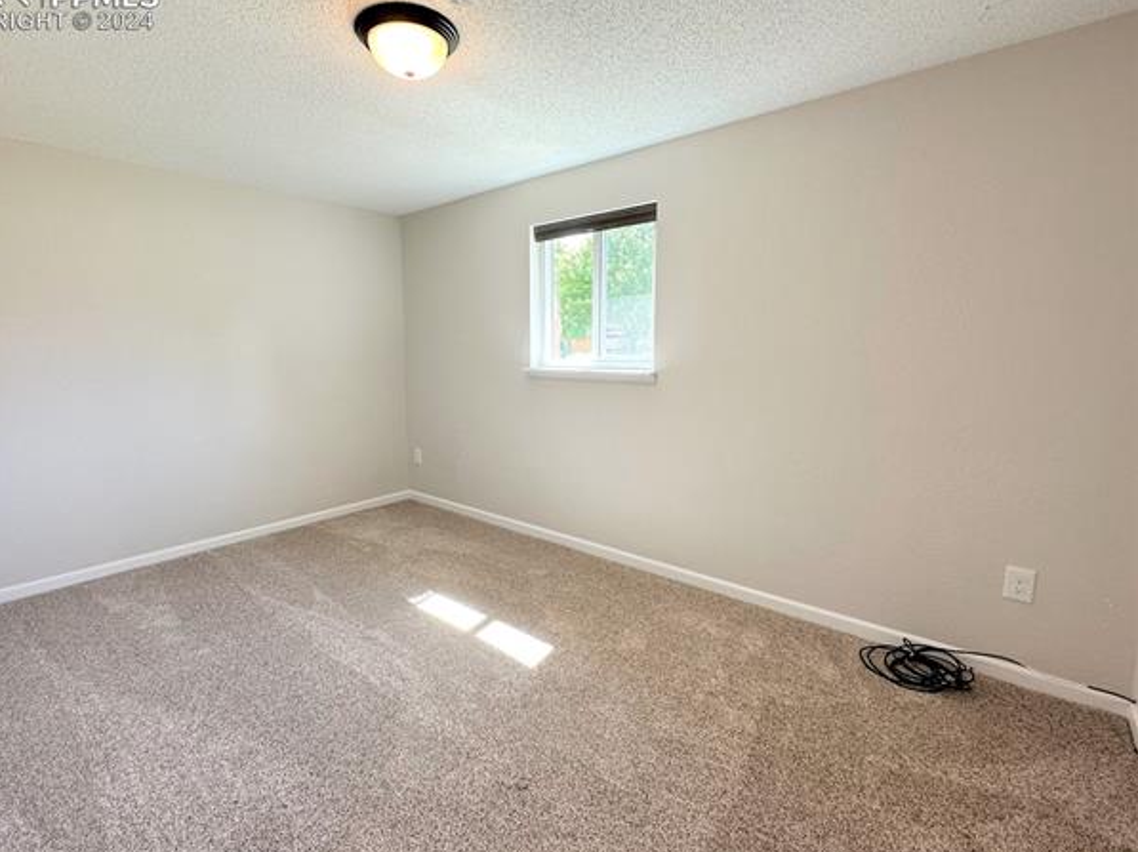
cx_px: 530
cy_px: 420
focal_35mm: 15
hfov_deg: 98.1
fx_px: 493
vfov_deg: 81.7
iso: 100
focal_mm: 2.22
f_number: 2.2
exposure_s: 1/120
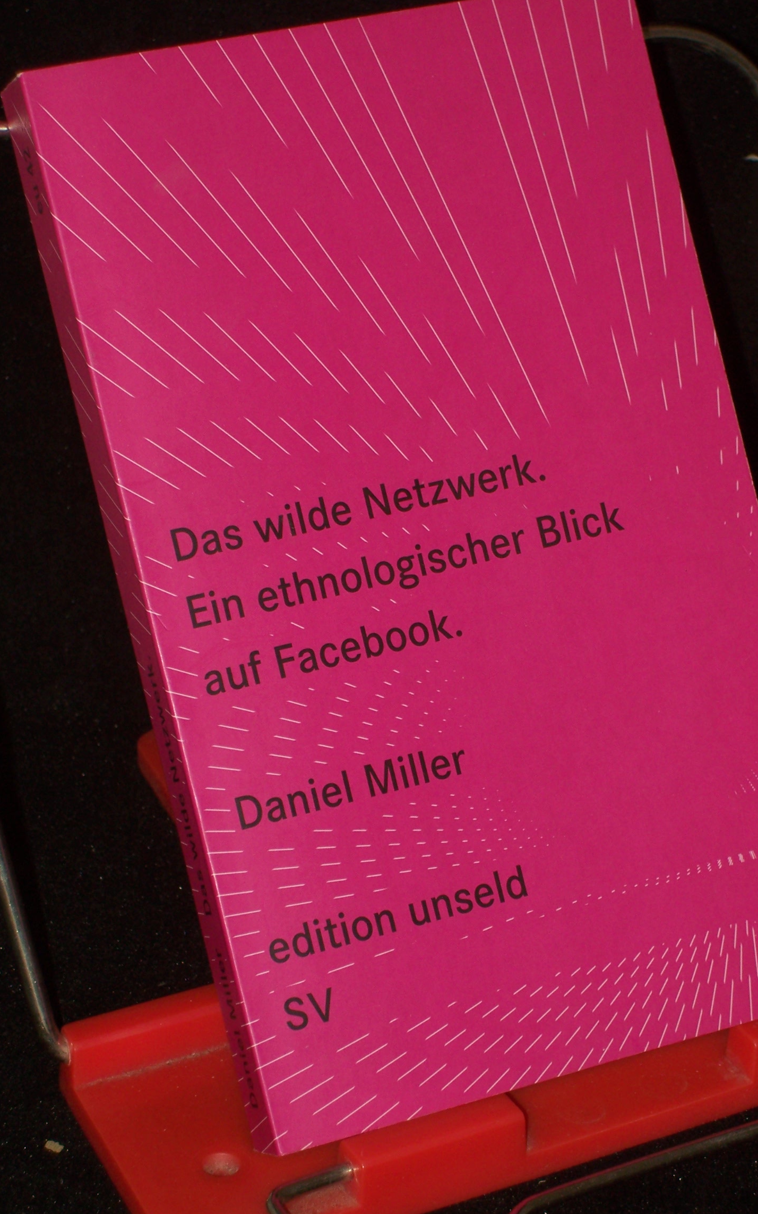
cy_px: 607
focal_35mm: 109
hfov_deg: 12.0
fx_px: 3603
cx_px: 440
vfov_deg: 19.1
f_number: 4.6
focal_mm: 16.8
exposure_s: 1/100
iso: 80
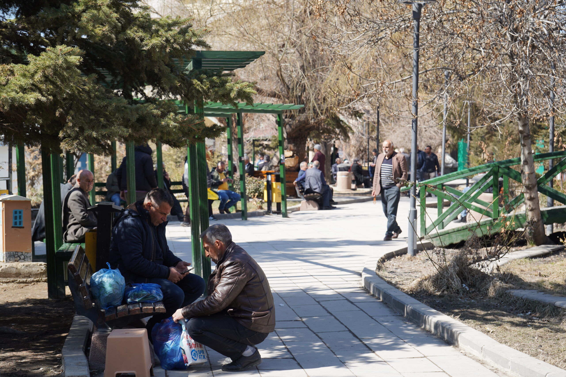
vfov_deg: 19.5
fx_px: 1101
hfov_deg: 28.8
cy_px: 188
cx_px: 283
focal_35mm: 70
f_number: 5.6
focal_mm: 70
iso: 100
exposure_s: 1/200
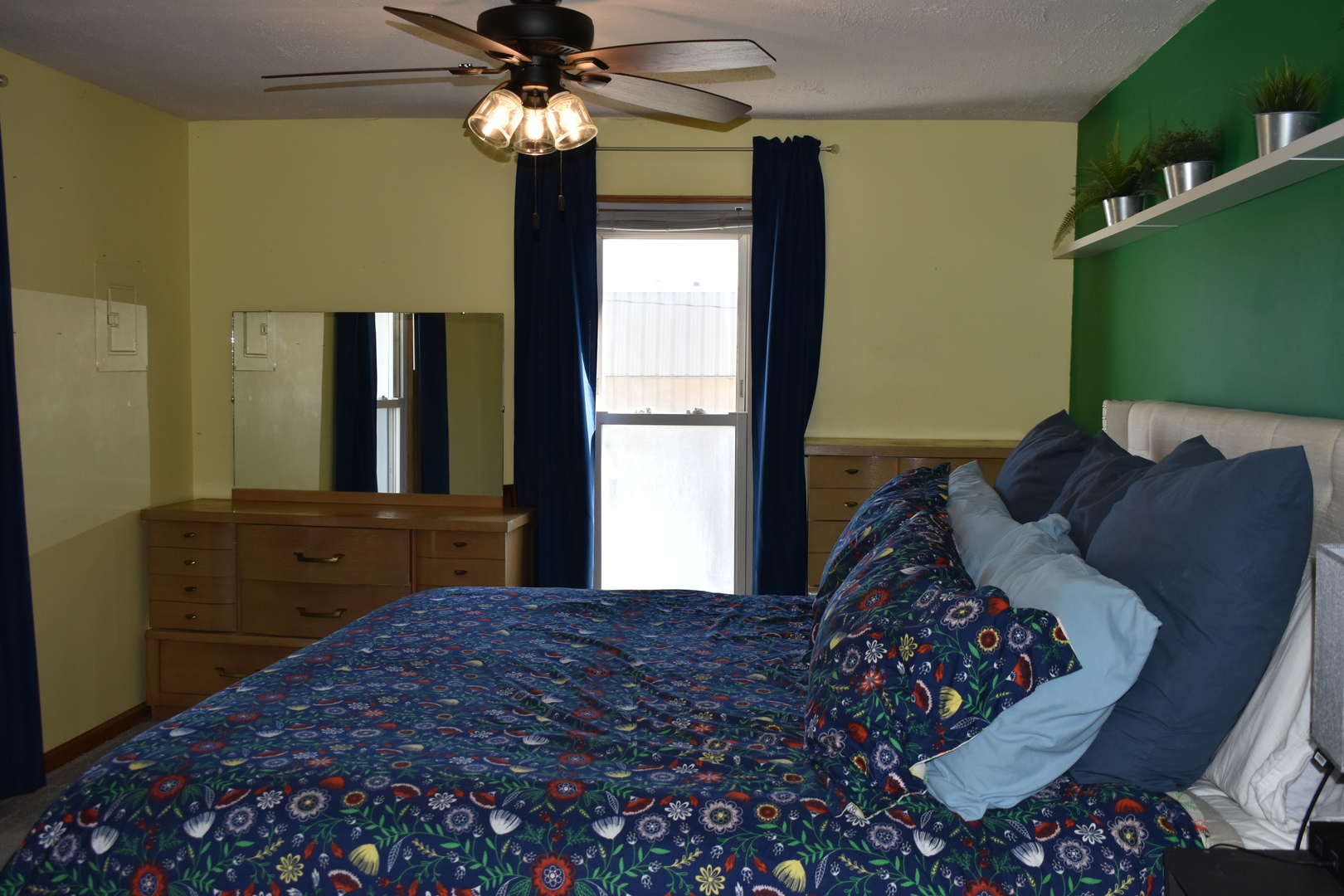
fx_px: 1344
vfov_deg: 36.9
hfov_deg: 53.1
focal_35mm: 36
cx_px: 672
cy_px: 448
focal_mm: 24
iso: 450
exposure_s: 1/200
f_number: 5
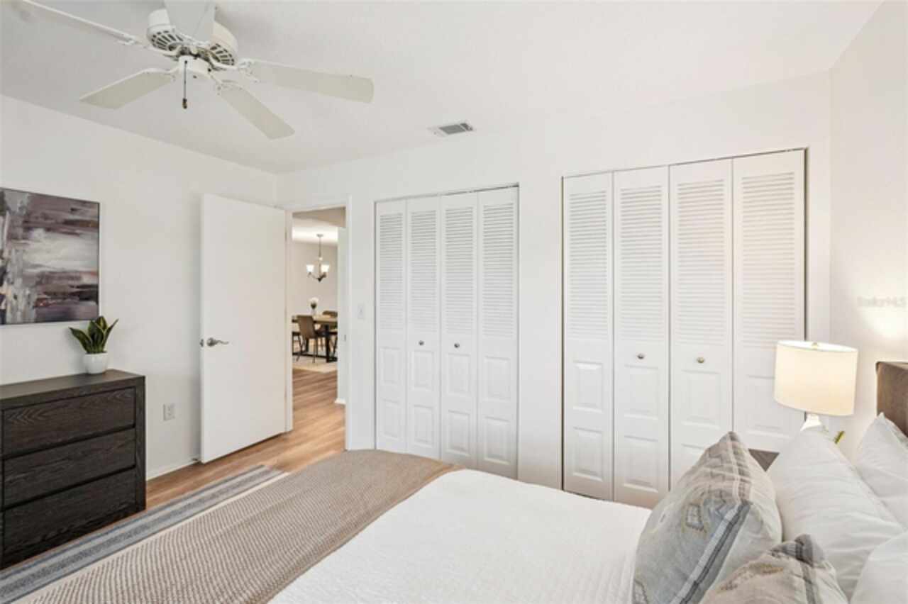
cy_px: 302
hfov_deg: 96.8
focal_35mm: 16
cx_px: 454
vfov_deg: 73.7
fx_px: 403
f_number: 8
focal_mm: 16
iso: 400
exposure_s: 1/10
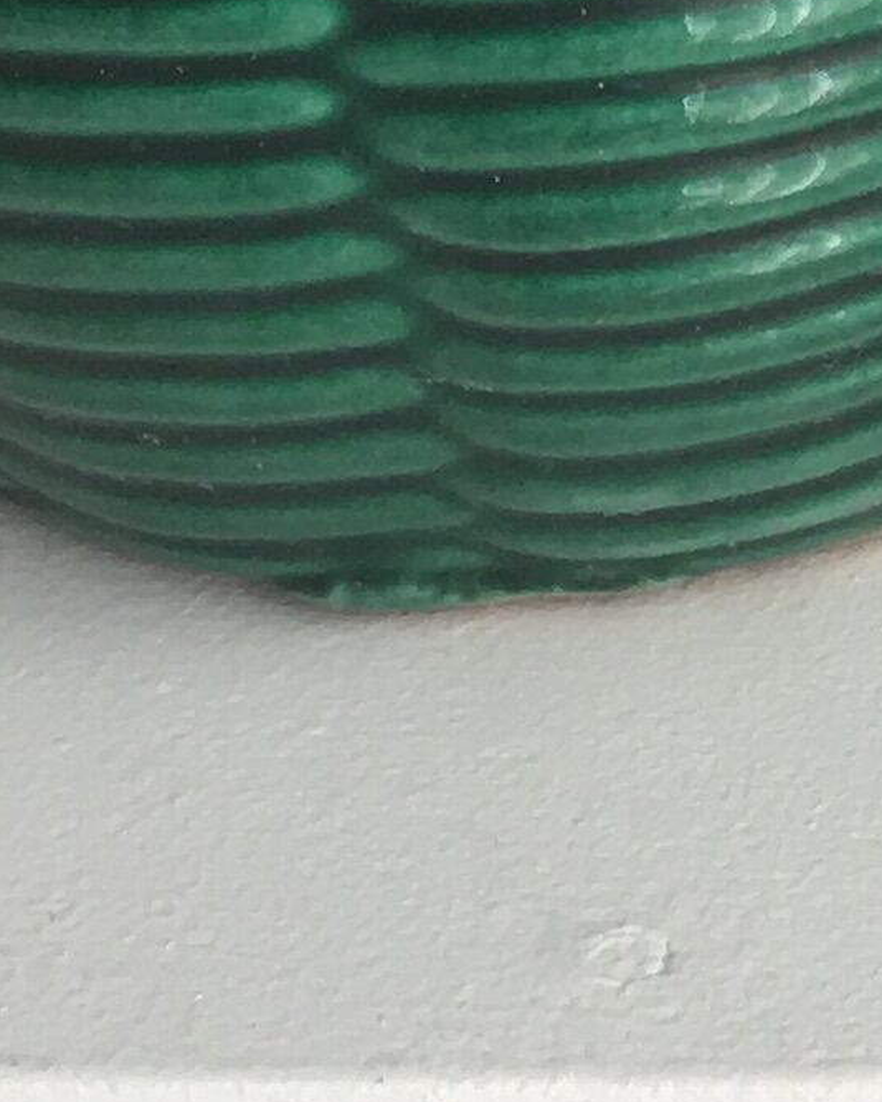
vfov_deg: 9.9
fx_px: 5577
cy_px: -1571
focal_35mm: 171
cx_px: 1226
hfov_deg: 8.9
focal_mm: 4.15
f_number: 2.2
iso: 40
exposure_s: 1/100
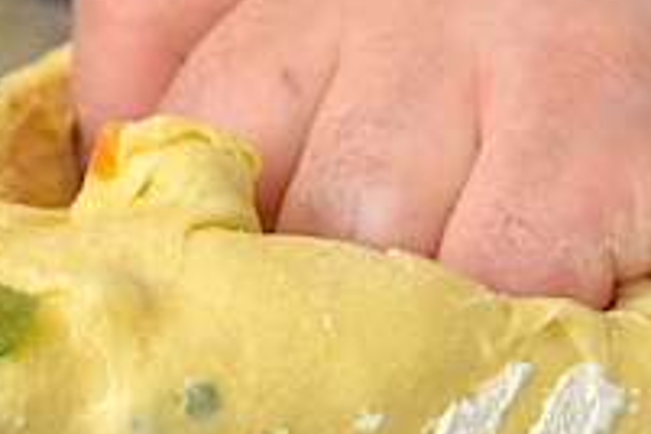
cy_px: 40
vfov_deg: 6.6
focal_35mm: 207
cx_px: -248
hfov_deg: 9.7
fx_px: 3743
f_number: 5
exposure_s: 1/60
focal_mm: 42
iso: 450
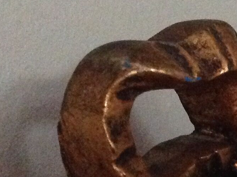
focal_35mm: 136
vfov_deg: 10.6
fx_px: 930
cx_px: 201
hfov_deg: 14.4
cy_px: 225
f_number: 2.4
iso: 800
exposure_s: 1/15
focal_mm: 4.28
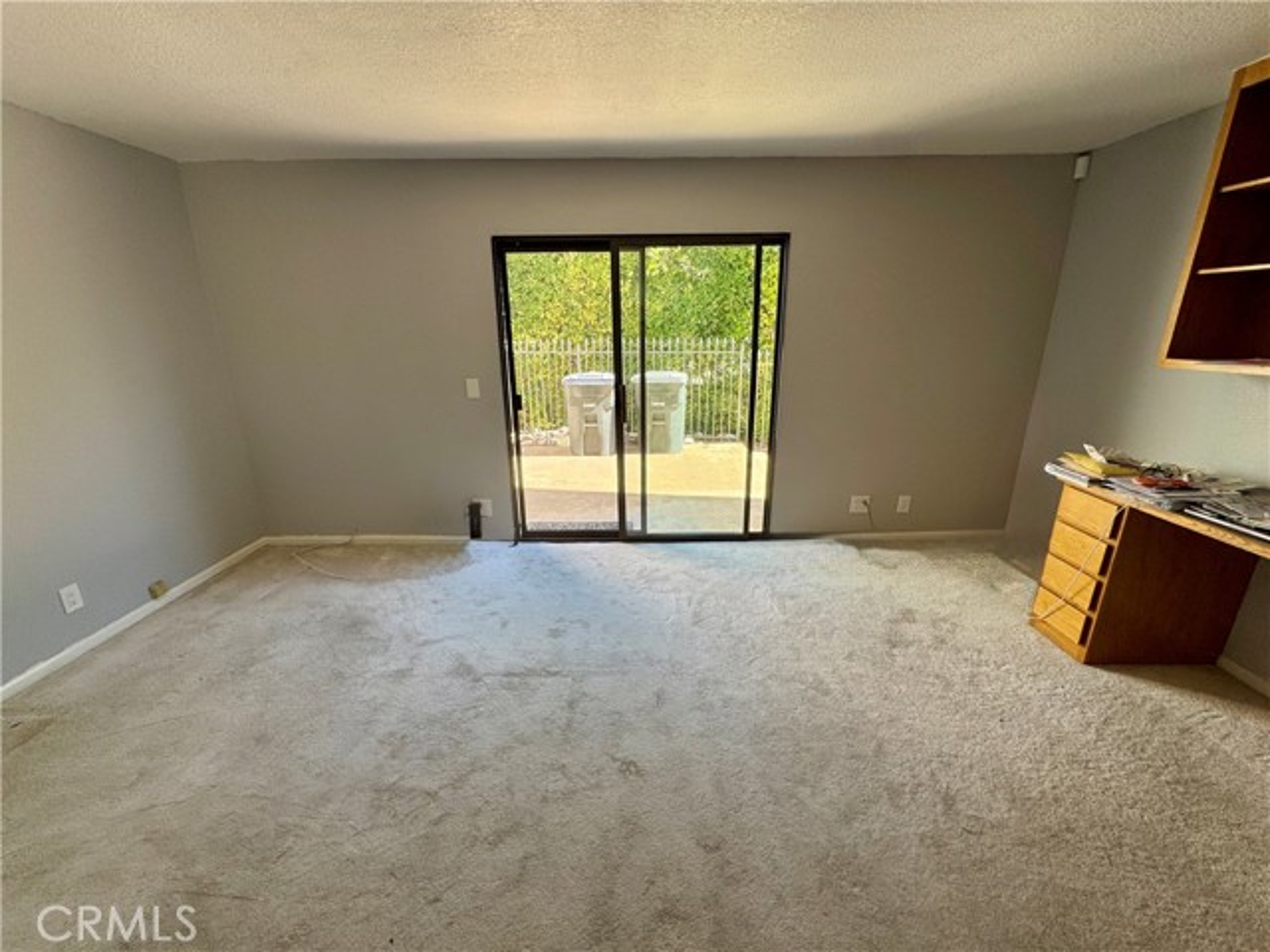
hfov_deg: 102.1
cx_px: 635
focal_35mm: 14
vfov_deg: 85.7
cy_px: 476
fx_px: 514
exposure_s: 1/124
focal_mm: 2.22
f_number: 2.2
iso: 40
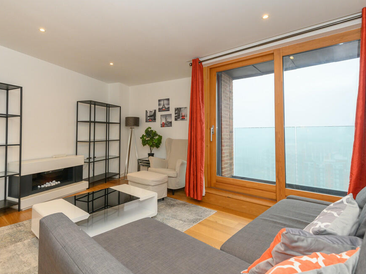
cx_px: 165
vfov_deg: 71.6
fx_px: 190
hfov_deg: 87.5
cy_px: 141
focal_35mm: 18
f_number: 8
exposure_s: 1/30
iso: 500
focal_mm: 16
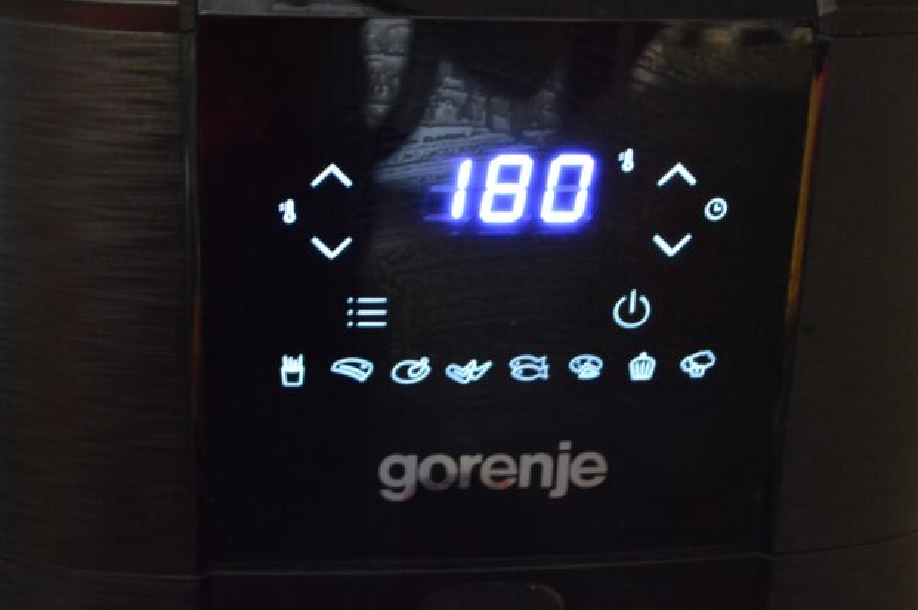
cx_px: 503
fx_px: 1809
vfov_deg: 19.2
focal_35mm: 71
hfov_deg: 28.5
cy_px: 280
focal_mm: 42
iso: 3200
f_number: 5.3
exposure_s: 1/6
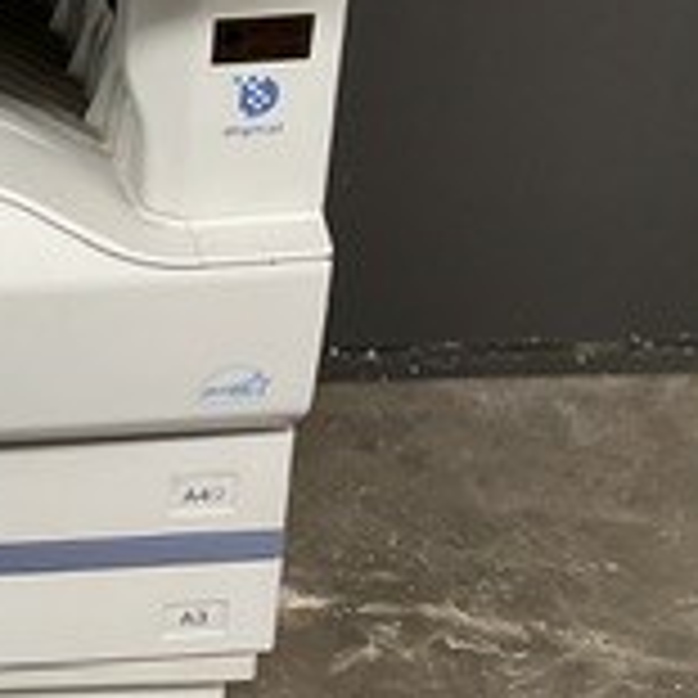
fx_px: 2418
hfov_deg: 15.5
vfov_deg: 16.4
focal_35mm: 106
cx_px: -248
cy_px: 302
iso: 40
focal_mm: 3
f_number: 1.8
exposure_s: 1/50
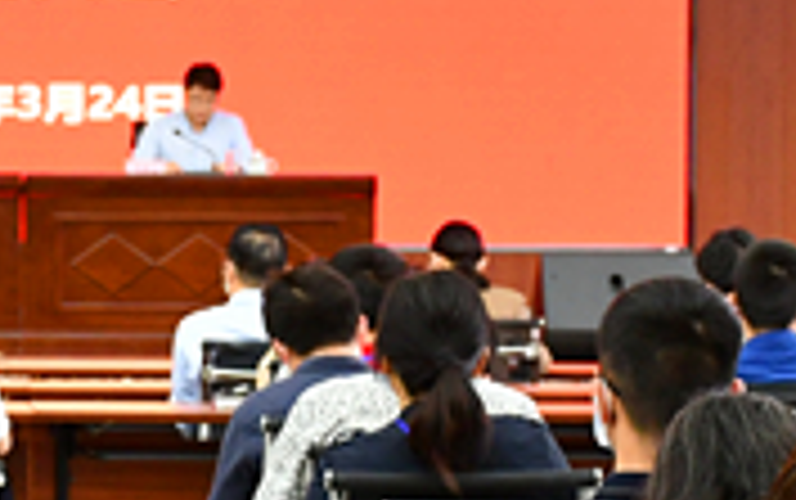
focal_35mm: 207
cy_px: 264
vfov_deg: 6.4
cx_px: 22
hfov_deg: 10.1
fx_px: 4495
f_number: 4
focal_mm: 30
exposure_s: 1/30
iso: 1250
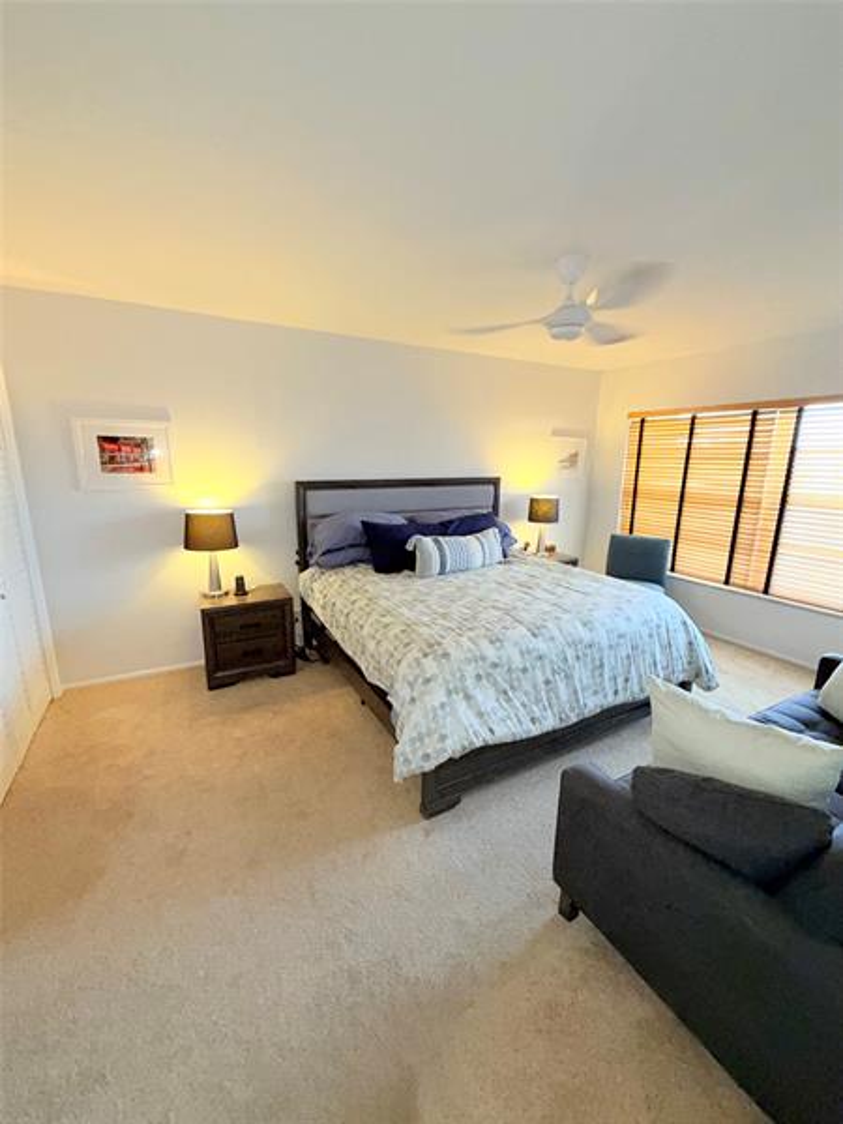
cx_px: 422
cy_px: 562
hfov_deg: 85.7
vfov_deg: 102.1
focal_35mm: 14
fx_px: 455
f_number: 2.2
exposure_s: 1/60
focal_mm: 2.22
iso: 320
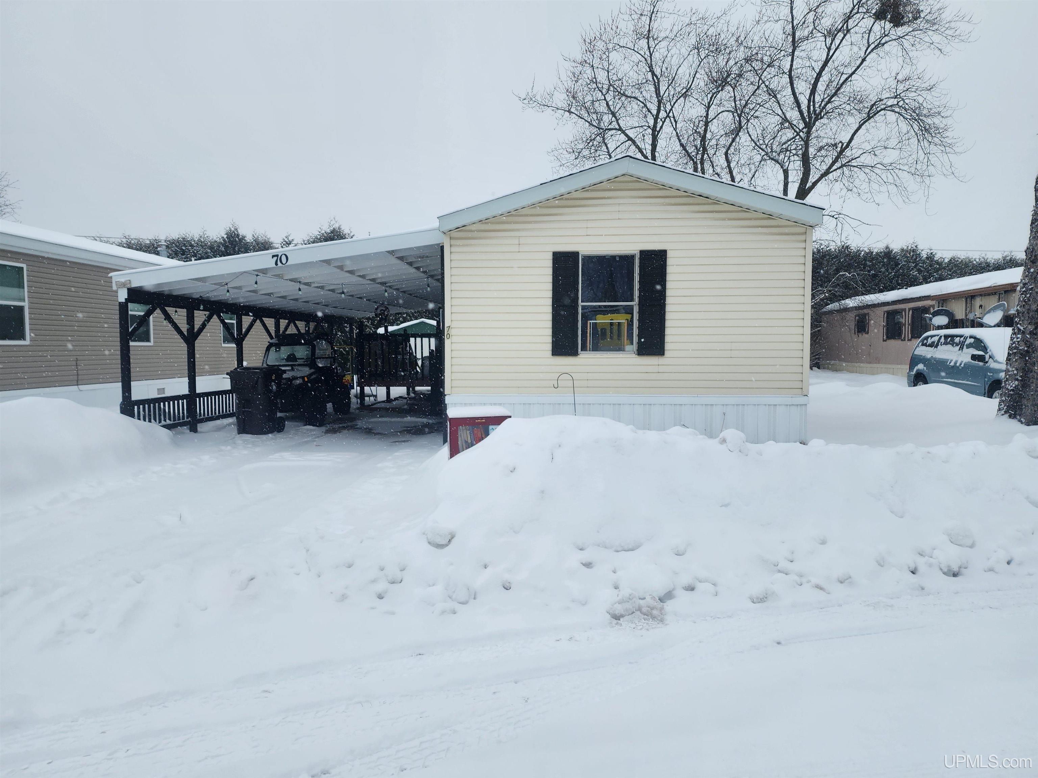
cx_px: 519
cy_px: 389
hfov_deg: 73.9
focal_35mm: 23
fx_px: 690
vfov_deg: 58.9
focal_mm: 6.4
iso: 12
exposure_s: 1/455
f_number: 1.8
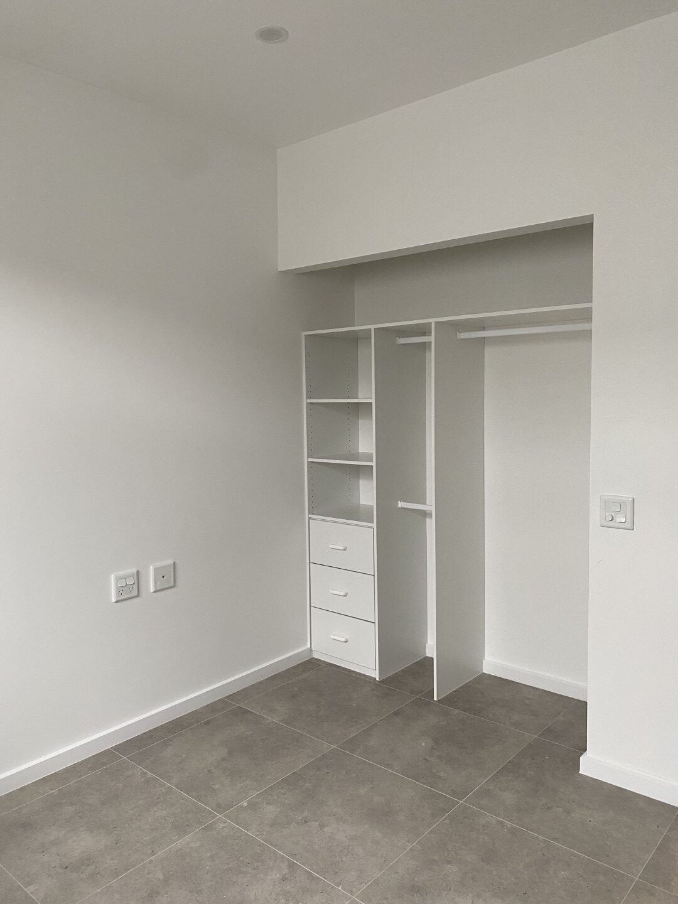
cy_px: 452
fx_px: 679
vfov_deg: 67.3
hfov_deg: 53.1
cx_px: 339
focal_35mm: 26
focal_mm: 4.25
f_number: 1.8
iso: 125
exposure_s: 1/69
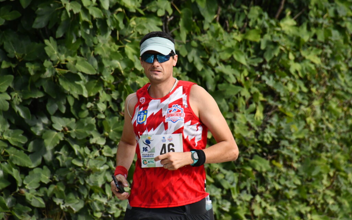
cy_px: 103
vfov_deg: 2.1
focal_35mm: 613
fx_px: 5881
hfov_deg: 3.4
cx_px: 176
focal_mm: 400
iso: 3200
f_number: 9
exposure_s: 1/5000
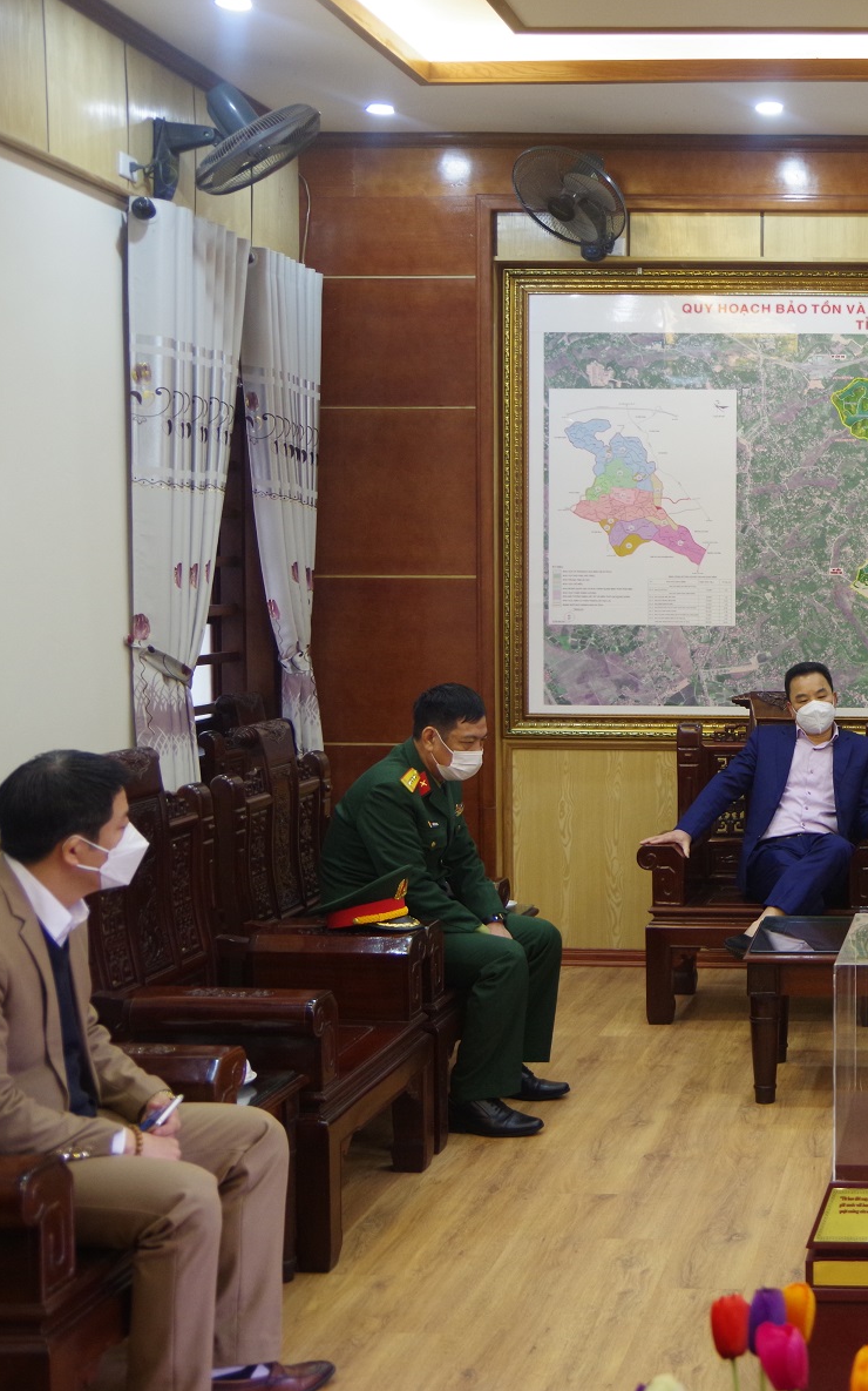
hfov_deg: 24.7
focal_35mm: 48
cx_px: 996
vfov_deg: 41.8
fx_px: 1818
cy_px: 697
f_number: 4
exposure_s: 1/15
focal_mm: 21
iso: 800
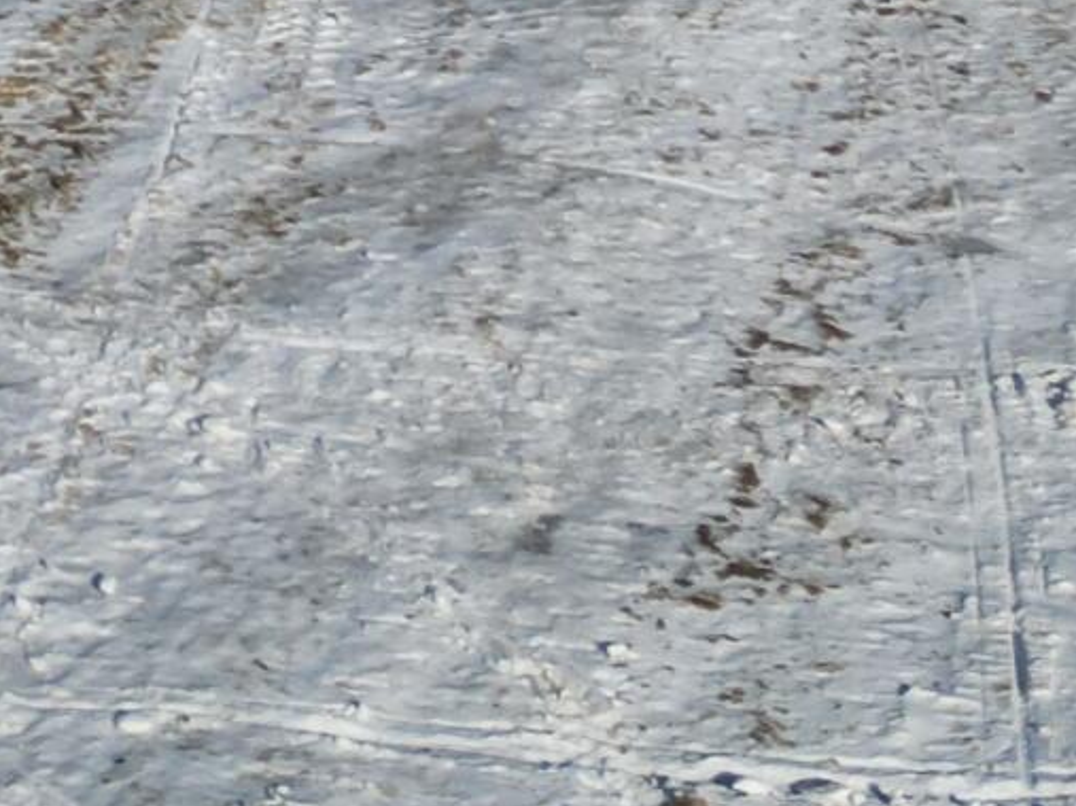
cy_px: -1542
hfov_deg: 13.4
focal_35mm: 142
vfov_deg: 8.8
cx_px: -318
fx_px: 4413
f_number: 1.7
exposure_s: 1/6400
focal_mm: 6.72
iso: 140
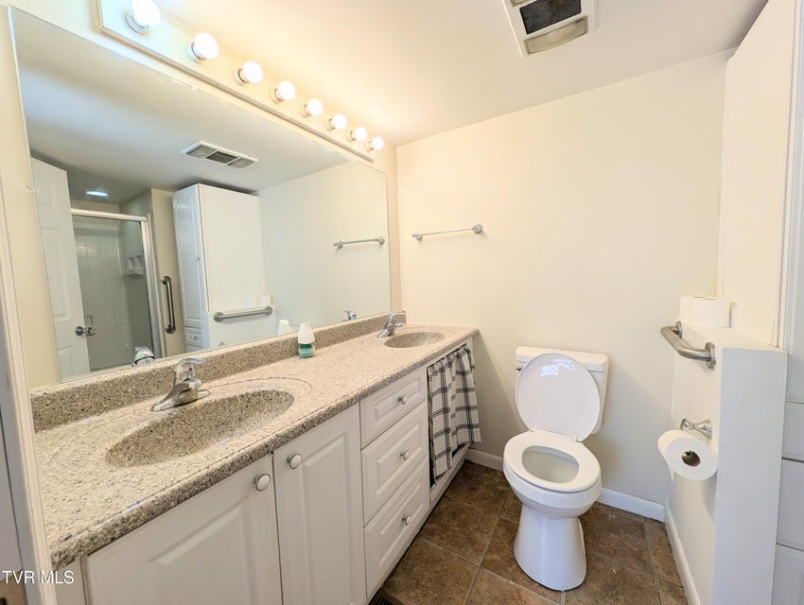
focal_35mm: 12
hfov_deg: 110.5
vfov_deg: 94.6
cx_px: 402
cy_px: 302
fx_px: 279
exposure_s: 1/399
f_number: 1.95
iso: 38
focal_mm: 2.23
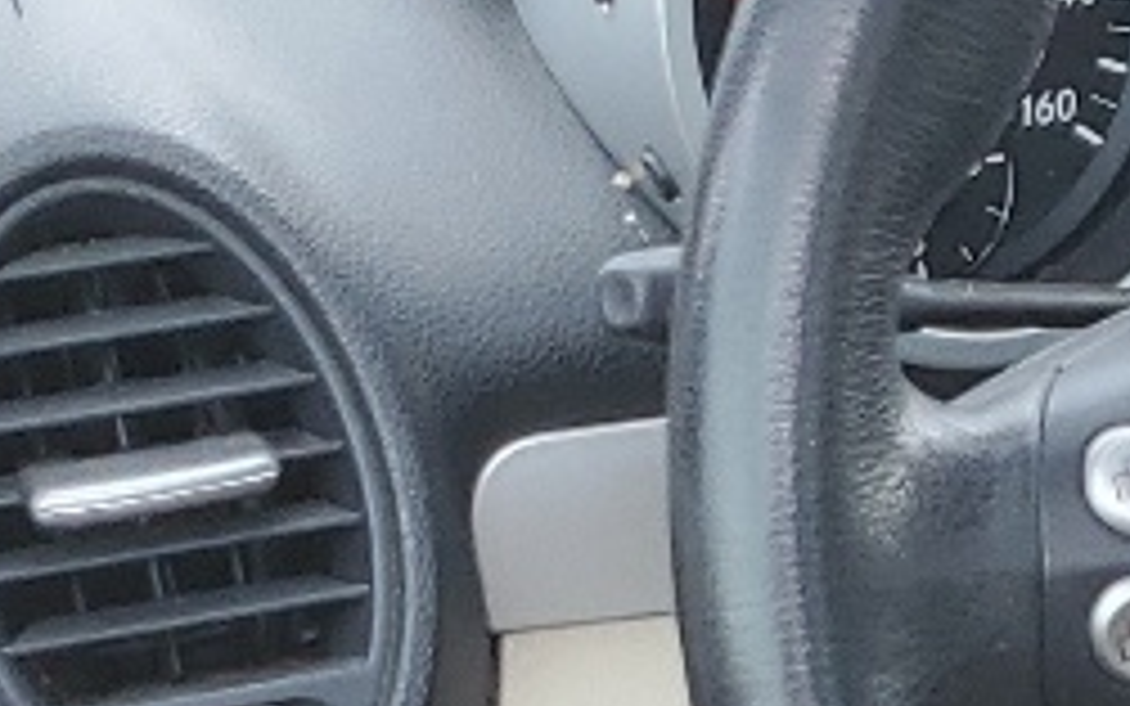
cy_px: 1821
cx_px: 1810
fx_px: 5421
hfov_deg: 11.3
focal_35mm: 176
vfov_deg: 7.0
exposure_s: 1/120
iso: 50
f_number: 1.5
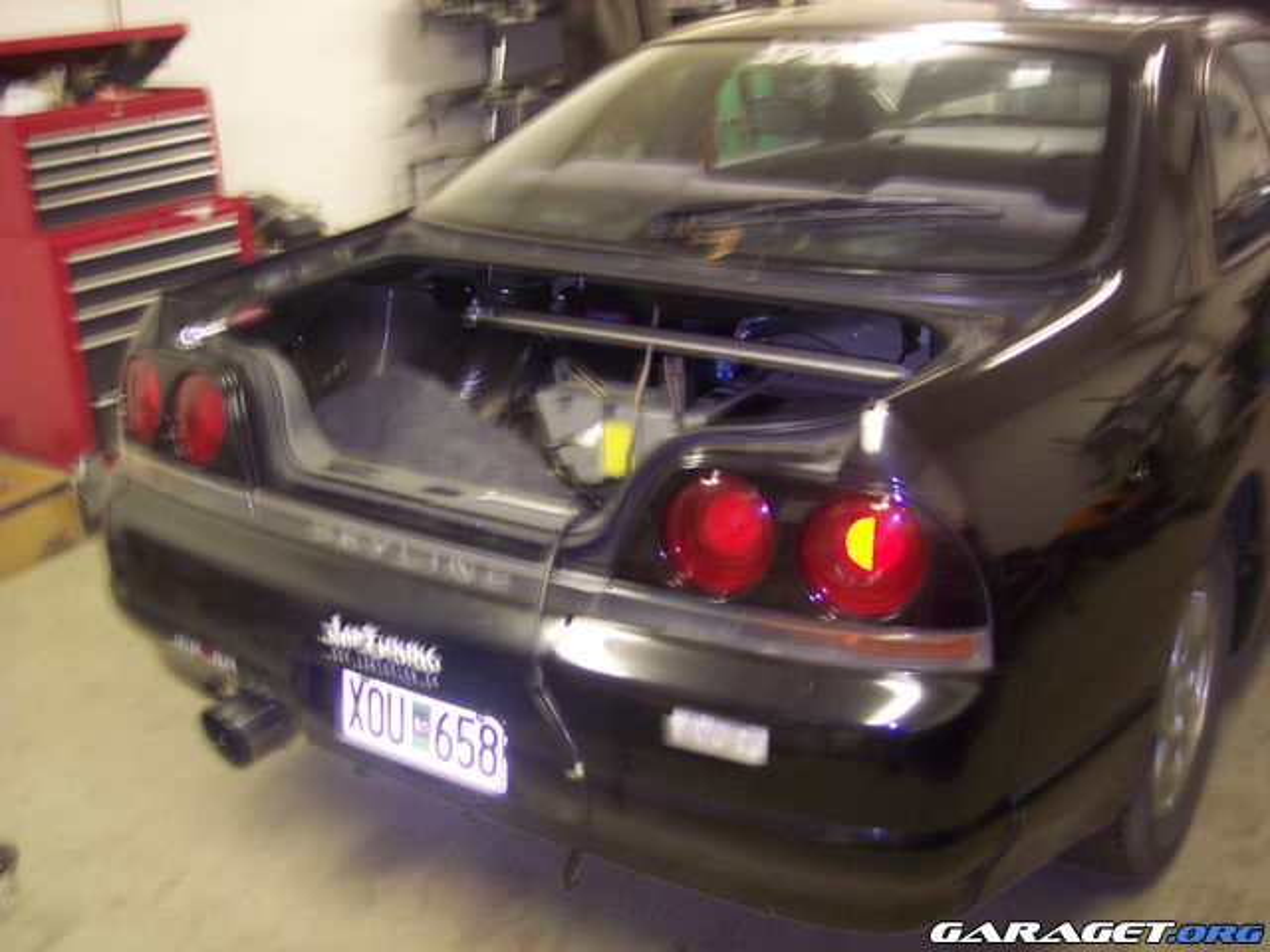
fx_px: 1431
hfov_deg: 47.9
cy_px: 476
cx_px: 635
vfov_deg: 36.8
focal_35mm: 39
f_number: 2.8
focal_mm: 8
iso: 100
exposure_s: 1/2
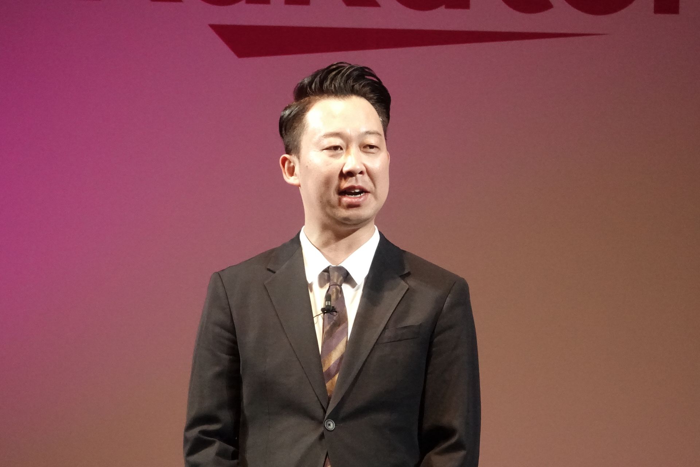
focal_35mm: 591
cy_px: 234
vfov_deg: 2.3
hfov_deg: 3.5
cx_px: 350
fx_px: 11491
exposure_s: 1/1000
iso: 6400
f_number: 4
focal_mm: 216.73
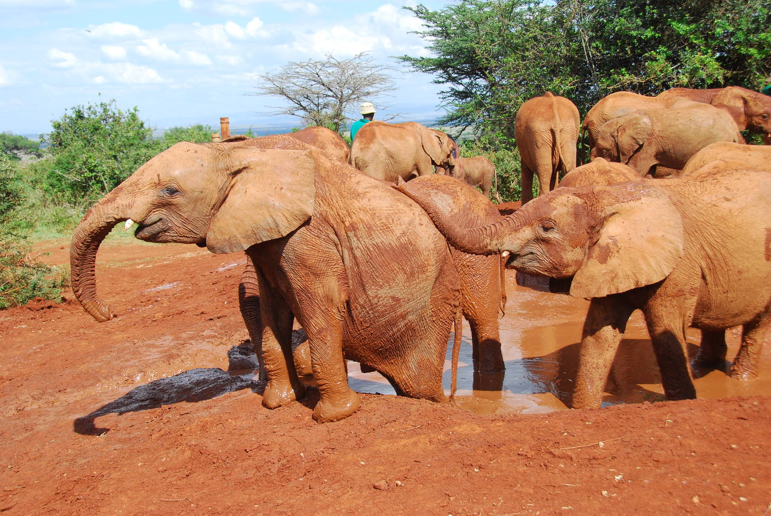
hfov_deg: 41.1
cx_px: 386
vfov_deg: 28.2
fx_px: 1029
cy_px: 258
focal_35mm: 48
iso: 200
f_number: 6.3
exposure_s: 1/400
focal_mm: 32
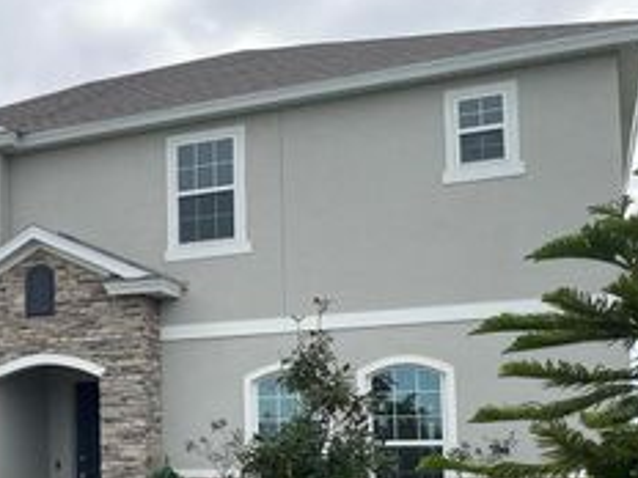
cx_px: -3
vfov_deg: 25.5
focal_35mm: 56
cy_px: 411
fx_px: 1032
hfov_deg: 31.7
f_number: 1.6
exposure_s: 1/2353
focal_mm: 4.2
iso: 50
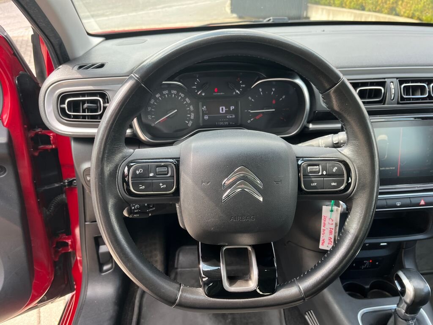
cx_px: 216
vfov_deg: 53.1
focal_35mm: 26
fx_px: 325
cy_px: 162
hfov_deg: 67.3
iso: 64
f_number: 1.6
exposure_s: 1/153
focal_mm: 5.1
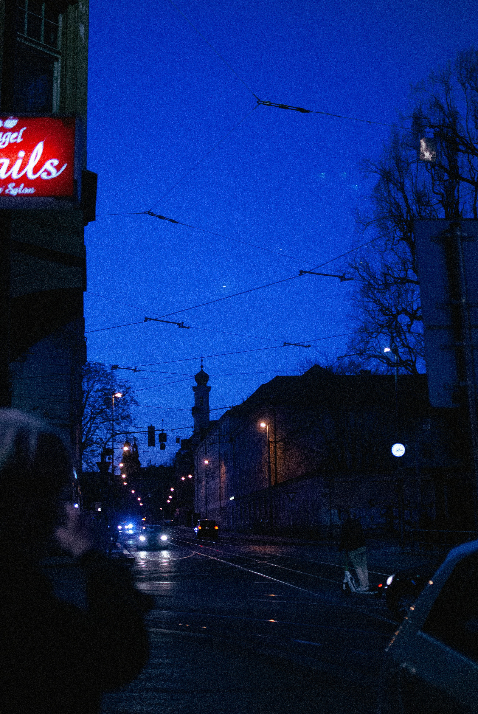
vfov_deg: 37.8
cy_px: 357
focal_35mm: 52
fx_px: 1043
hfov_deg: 25.8
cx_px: 239
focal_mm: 35
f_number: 1.8
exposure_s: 1/160
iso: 800
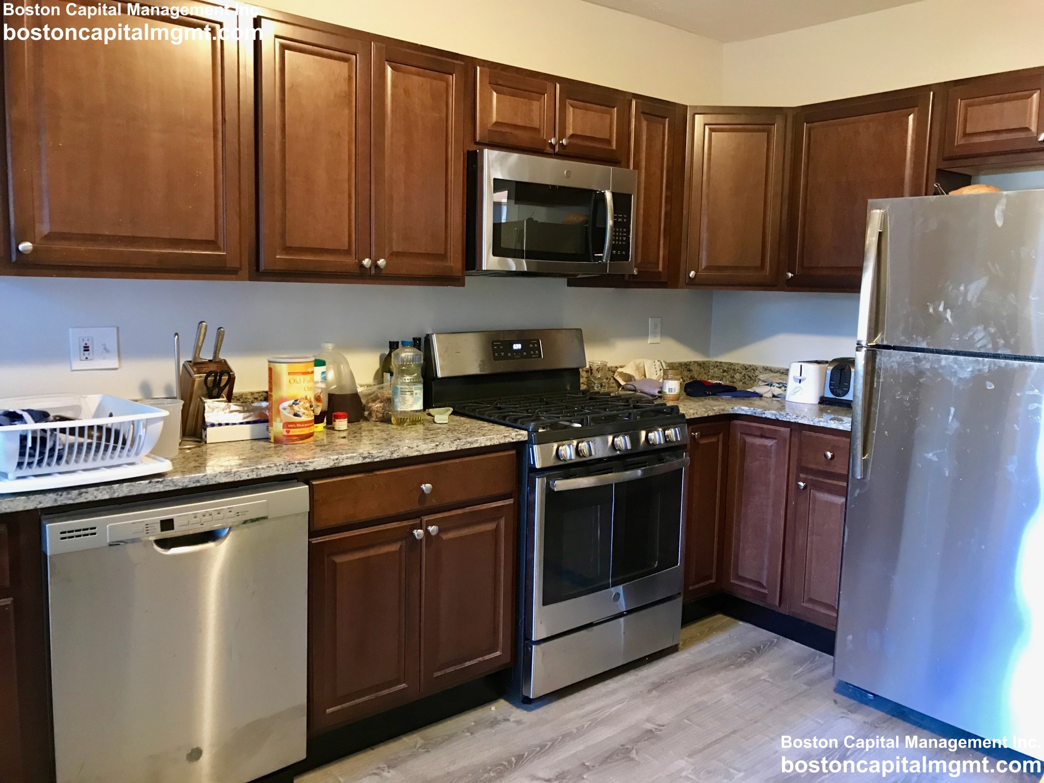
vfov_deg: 49.7
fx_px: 844
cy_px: 392
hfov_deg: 63.4
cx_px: 522
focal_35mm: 28
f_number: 1.8
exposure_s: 1/9
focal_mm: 3.99
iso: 100
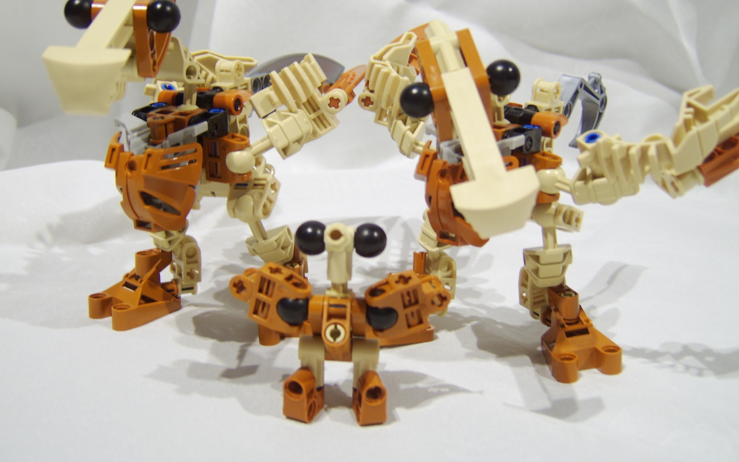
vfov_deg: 38.3
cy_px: 201
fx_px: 665
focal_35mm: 33
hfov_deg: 58.1
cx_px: 368
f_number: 2.7
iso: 71
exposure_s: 1/6
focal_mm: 8.13
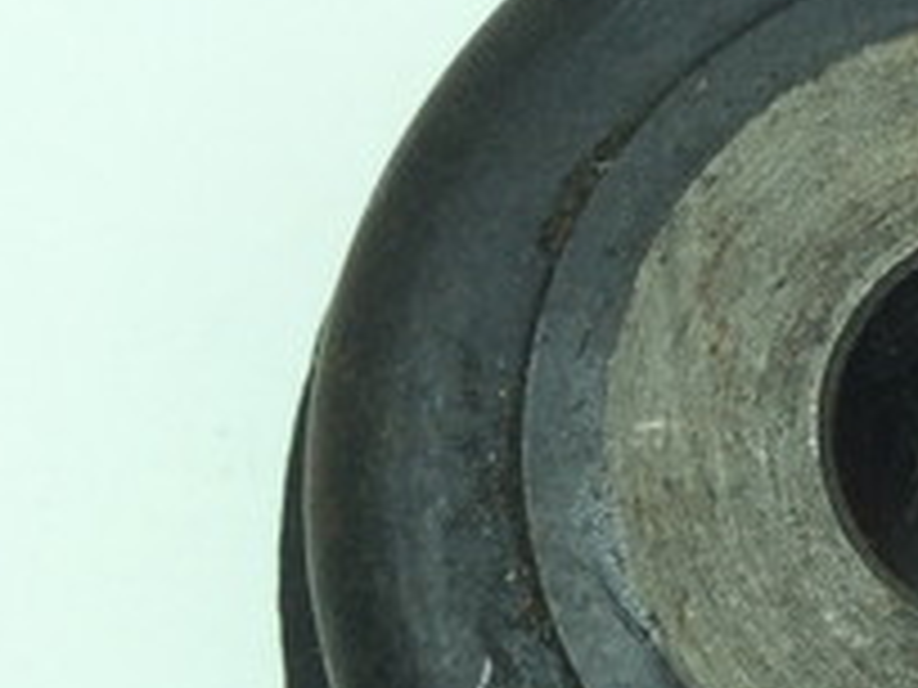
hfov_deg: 19.2
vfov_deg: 15.6
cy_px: 540
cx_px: 1202
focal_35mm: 94
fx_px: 2493
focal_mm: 3.3
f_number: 2.4
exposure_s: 1/261
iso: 32
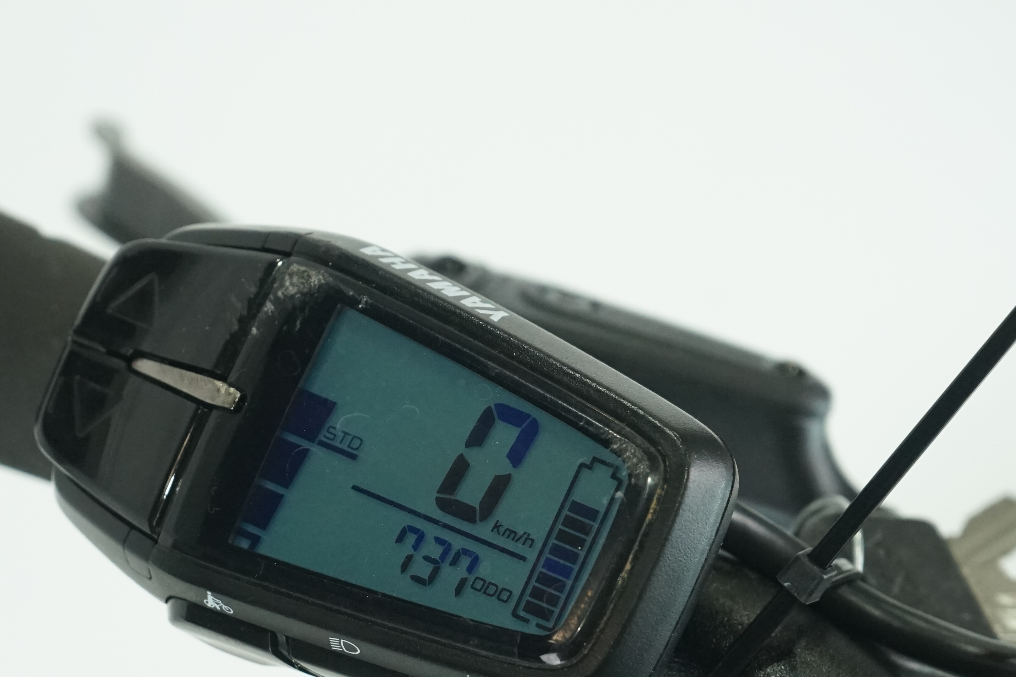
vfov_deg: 10.5
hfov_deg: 15.8
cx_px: 402
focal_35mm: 130
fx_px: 3669
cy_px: 518
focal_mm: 70
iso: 2500
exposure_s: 1/200
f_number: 7.1
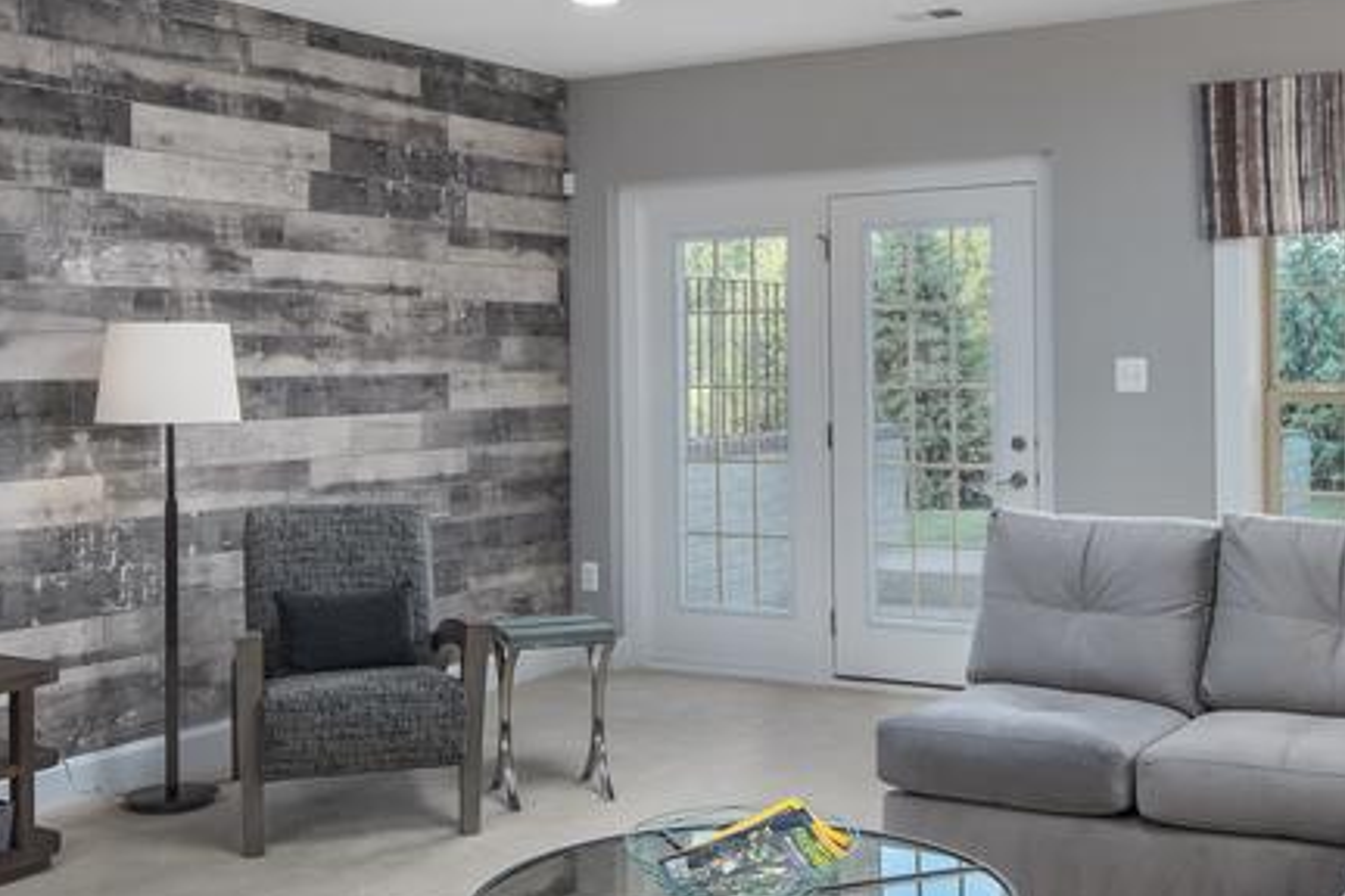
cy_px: 658
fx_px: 1644
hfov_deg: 44.5
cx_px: 725
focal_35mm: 44
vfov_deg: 30.1
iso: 320
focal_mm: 19
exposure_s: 1/250
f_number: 9
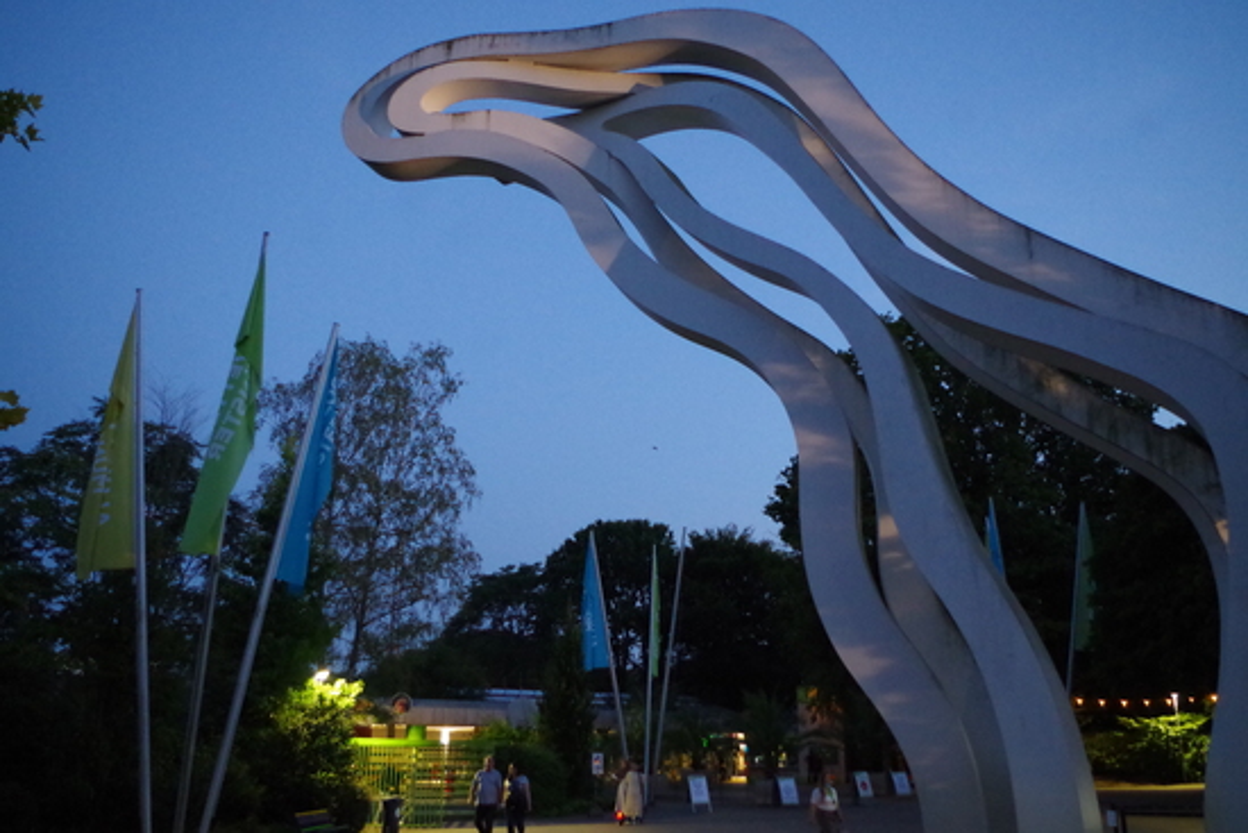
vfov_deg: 43.6
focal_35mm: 30
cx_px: 624
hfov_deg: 61.9
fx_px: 1040
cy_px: 416
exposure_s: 1/40
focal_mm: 20
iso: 3200
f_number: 4
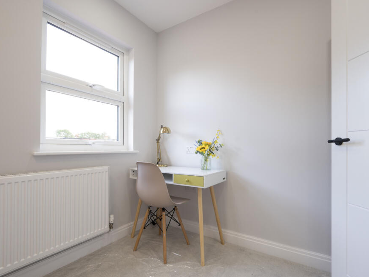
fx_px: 187
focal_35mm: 18
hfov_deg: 89.1
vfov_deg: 72.9
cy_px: 144
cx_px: 186
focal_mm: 15.5
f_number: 8
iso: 1000
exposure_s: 1/50
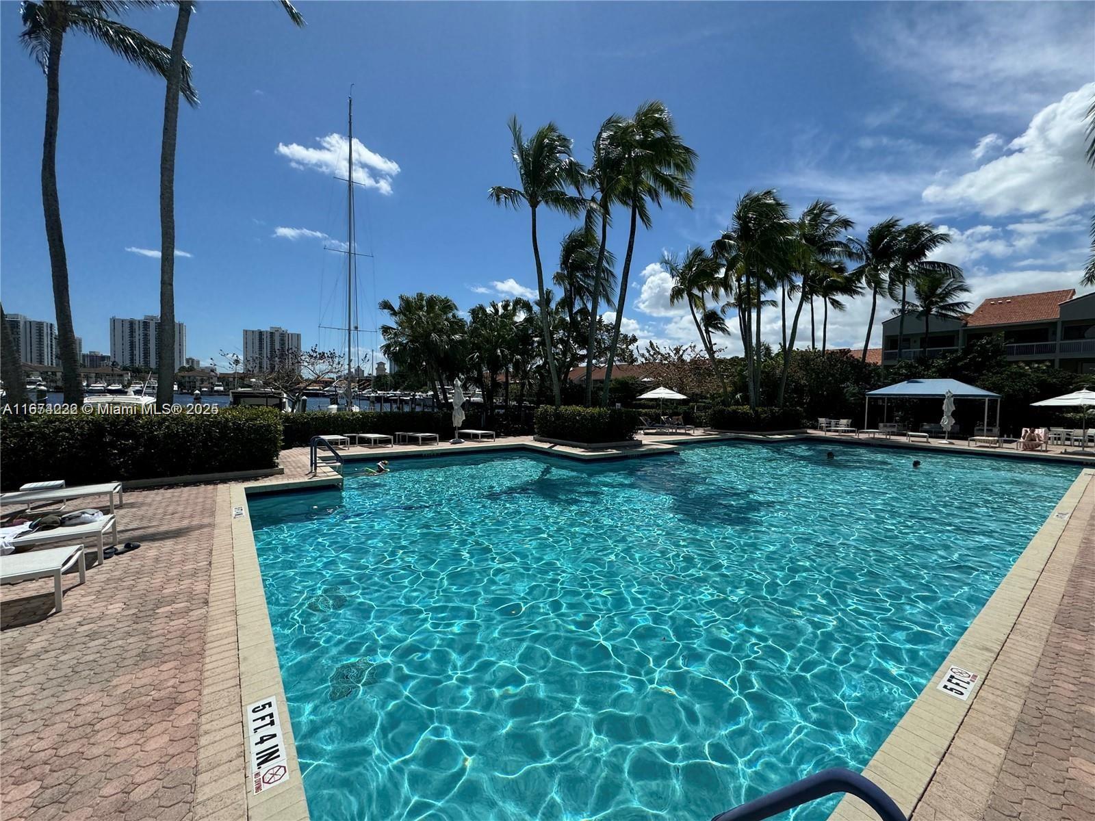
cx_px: 548
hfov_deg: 102.1
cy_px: 410
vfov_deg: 85.7
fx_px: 443
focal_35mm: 14
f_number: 2.2
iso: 50
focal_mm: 2.22
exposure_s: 1/3717
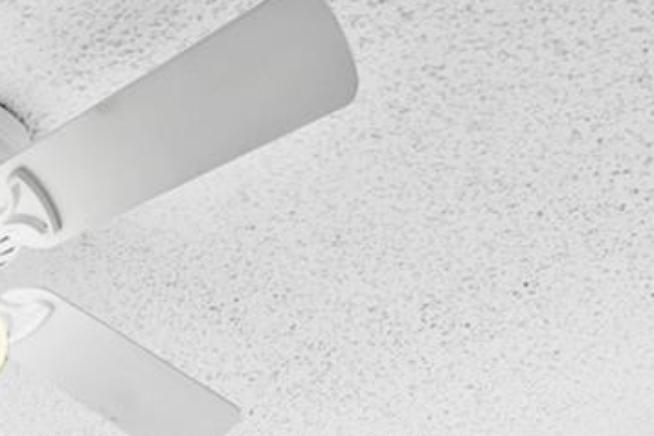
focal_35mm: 92
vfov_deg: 10.9
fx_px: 1670
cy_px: 1233
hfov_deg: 21.0
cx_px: -81
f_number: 9
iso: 400
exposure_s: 1/2.5
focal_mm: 16
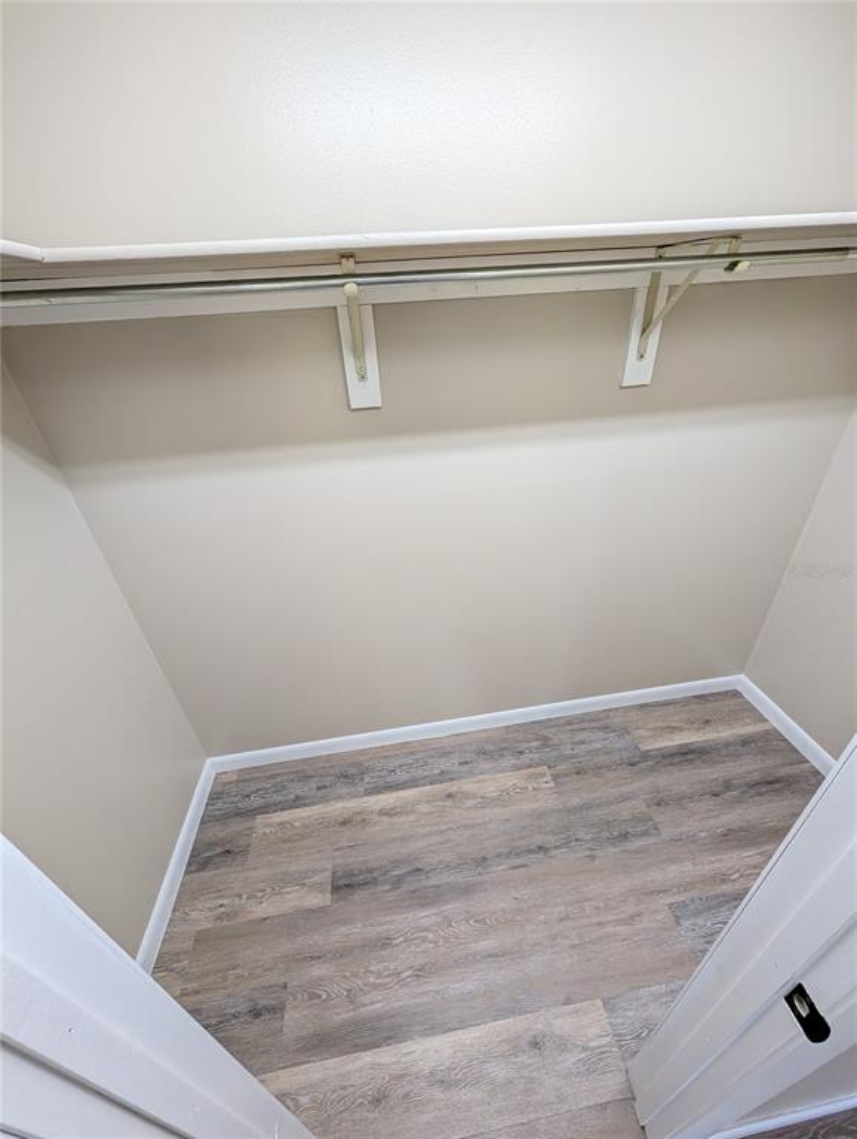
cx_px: 428
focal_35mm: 12
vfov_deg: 110.5
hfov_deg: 94.6
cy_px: 570
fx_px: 395
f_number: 1.7
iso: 49
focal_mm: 2.02
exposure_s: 1/126
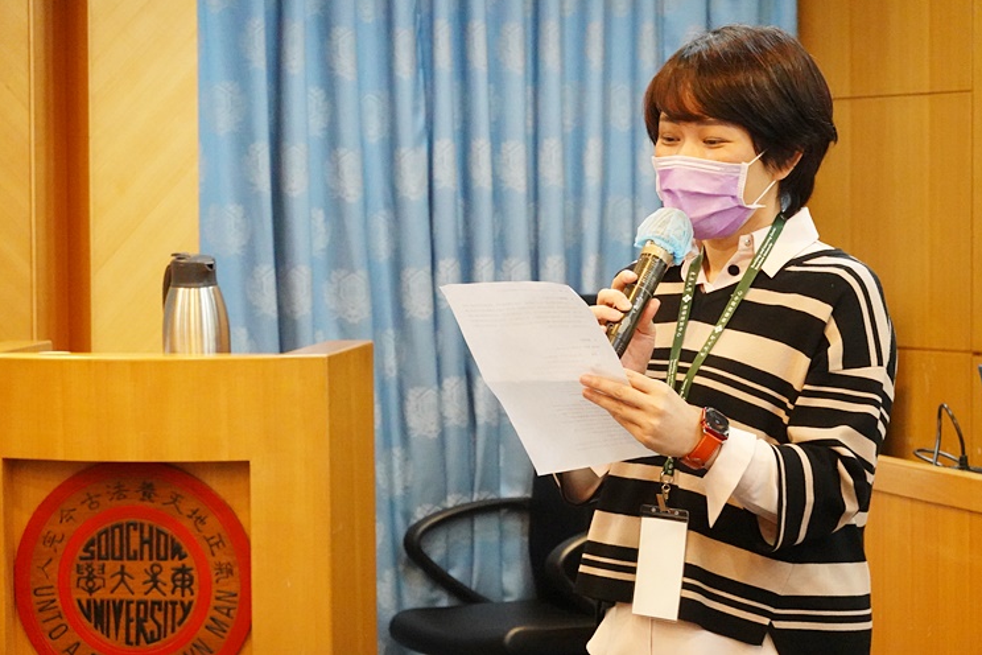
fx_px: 3546
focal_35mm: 130
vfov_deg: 10.5
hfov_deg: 15.8
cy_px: 326
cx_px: 494
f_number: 4.5
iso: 3200
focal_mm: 46.97
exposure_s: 1/60
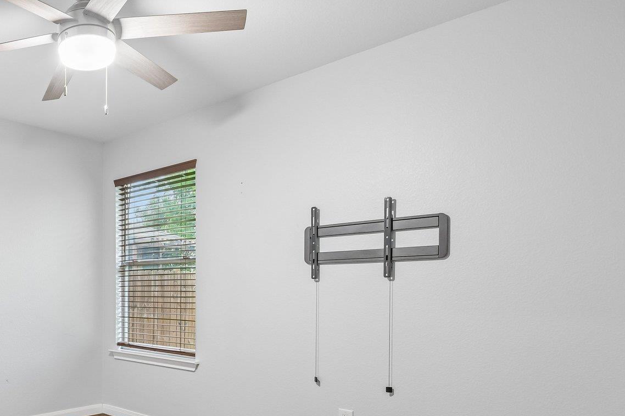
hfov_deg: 59.5
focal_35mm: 27
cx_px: 88
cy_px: 277
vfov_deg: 47.1
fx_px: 469
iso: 400
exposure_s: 1/2.5
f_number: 8
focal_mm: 10
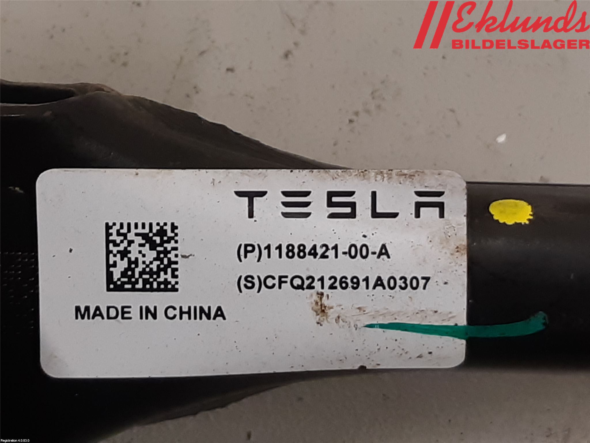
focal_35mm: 26
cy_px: 222
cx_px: 295
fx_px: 443
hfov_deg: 67.3
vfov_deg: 53.1
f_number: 1.7
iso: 100
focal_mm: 3.93
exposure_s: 1/50
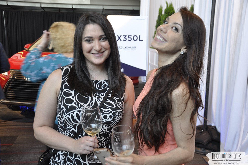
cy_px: 82
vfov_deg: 29.8
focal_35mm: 45
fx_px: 310
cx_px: 124
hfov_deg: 43.7
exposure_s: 1/20
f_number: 5
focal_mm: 30
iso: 400
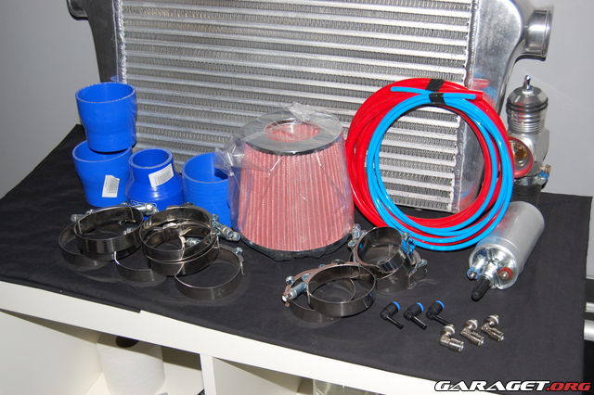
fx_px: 742
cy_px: 198
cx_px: 297
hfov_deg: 43.6
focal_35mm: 45
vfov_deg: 29.8
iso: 400
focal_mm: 30
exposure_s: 1/60
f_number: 4.2
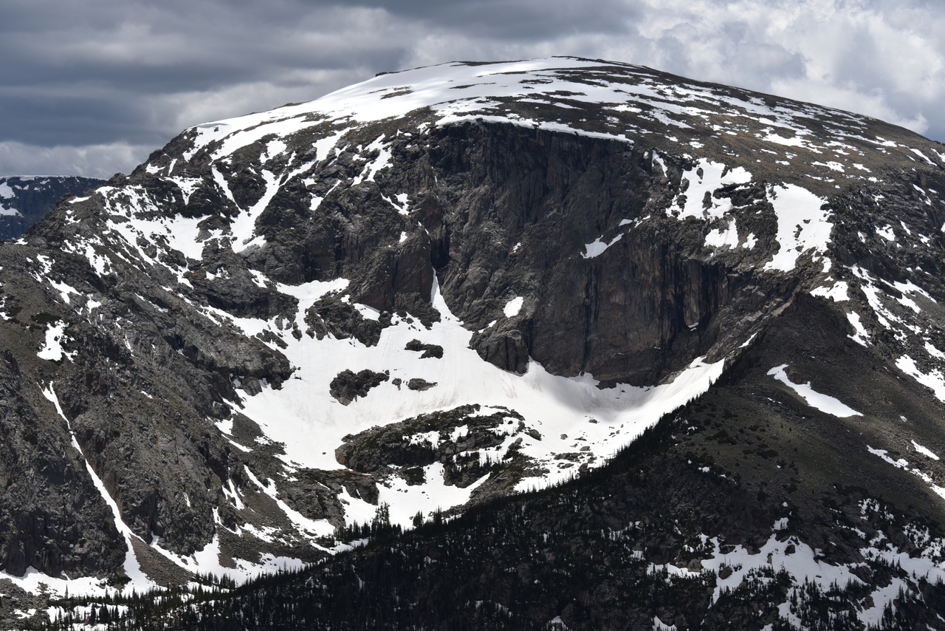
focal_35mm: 92
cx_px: 472
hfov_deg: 22.1
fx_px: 2415
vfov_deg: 14.9
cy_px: 316
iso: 100
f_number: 10
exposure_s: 1/400
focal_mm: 92
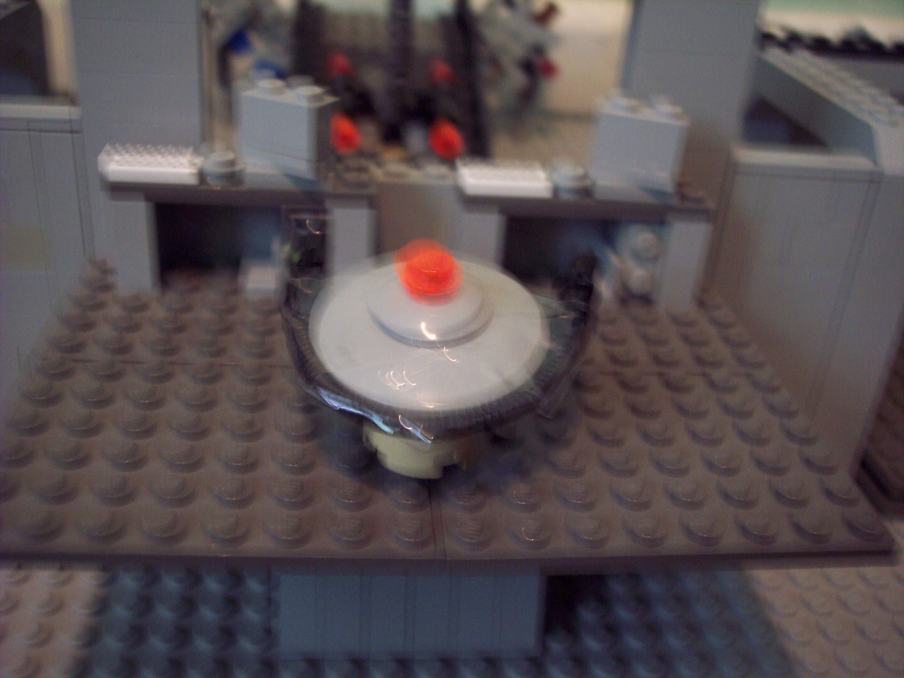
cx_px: 452
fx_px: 1018
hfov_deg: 47.9
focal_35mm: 39
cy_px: 339
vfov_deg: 36.8
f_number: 3.4
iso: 200
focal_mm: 8
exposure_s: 1/4
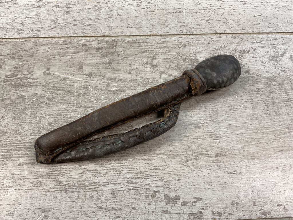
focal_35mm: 29
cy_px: 110
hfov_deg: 61.7
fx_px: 245
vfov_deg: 48.2
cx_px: 146
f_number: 1.8
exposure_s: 1/211
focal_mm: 3
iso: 16
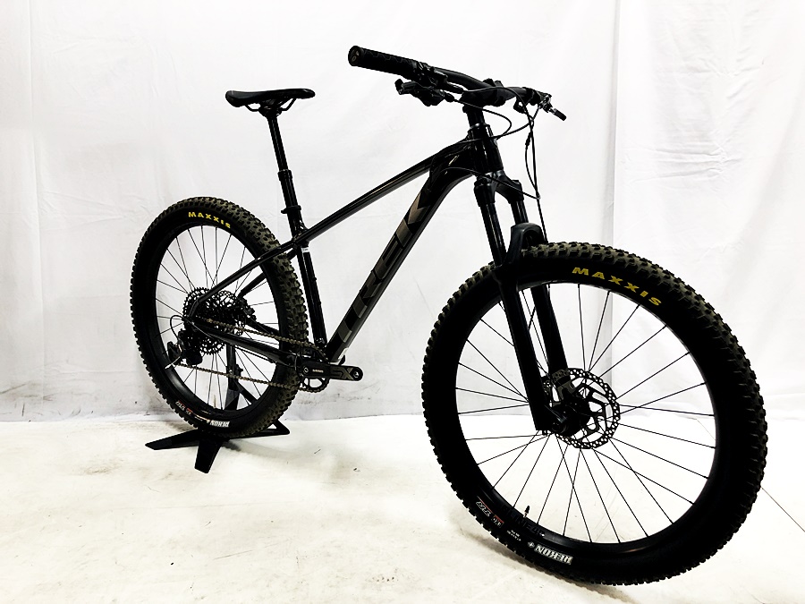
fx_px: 651
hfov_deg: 63.4
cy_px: 302
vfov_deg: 49.7
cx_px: 402
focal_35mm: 28
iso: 50
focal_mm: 4
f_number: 1.8
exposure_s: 1/17
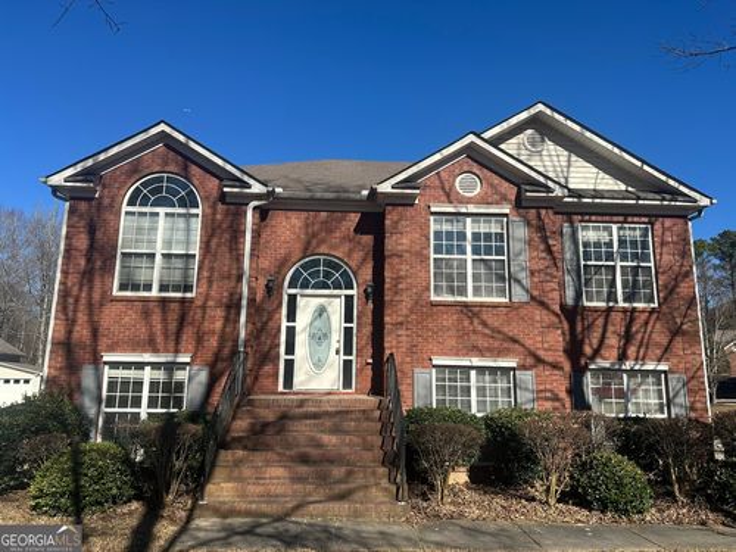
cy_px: 276
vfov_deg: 56.8
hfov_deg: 71.6
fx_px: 510
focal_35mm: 24
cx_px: 368
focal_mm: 6.86
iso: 80
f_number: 1.78
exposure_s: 1/4348
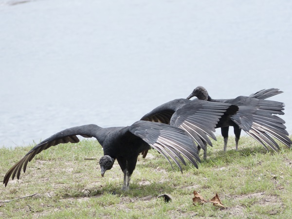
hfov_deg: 3.3
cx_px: 146
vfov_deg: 2.5
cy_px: 110
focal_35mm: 600
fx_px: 5061
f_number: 5.2
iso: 100
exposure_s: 1/500
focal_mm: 108
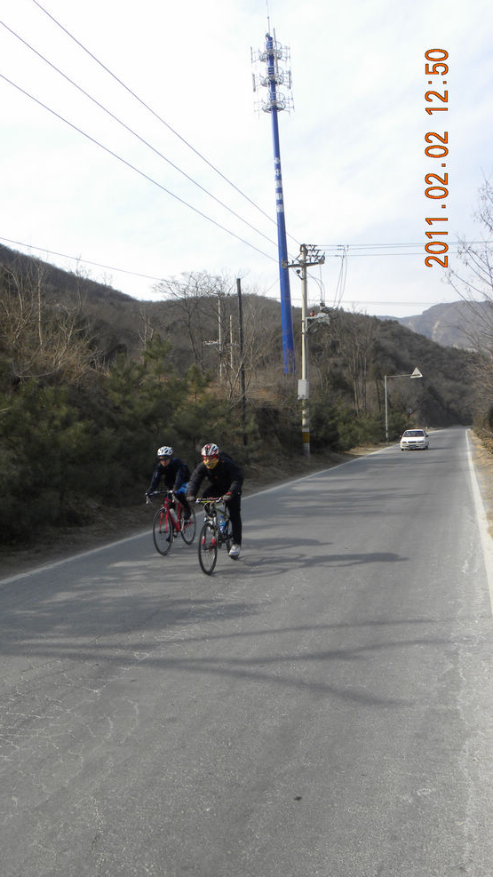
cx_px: 173
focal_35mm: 32
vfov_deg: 61.0
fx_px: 744
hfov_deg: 36.4
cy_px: 439
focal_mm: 5.2
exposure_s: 1/200
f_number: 5
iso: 64
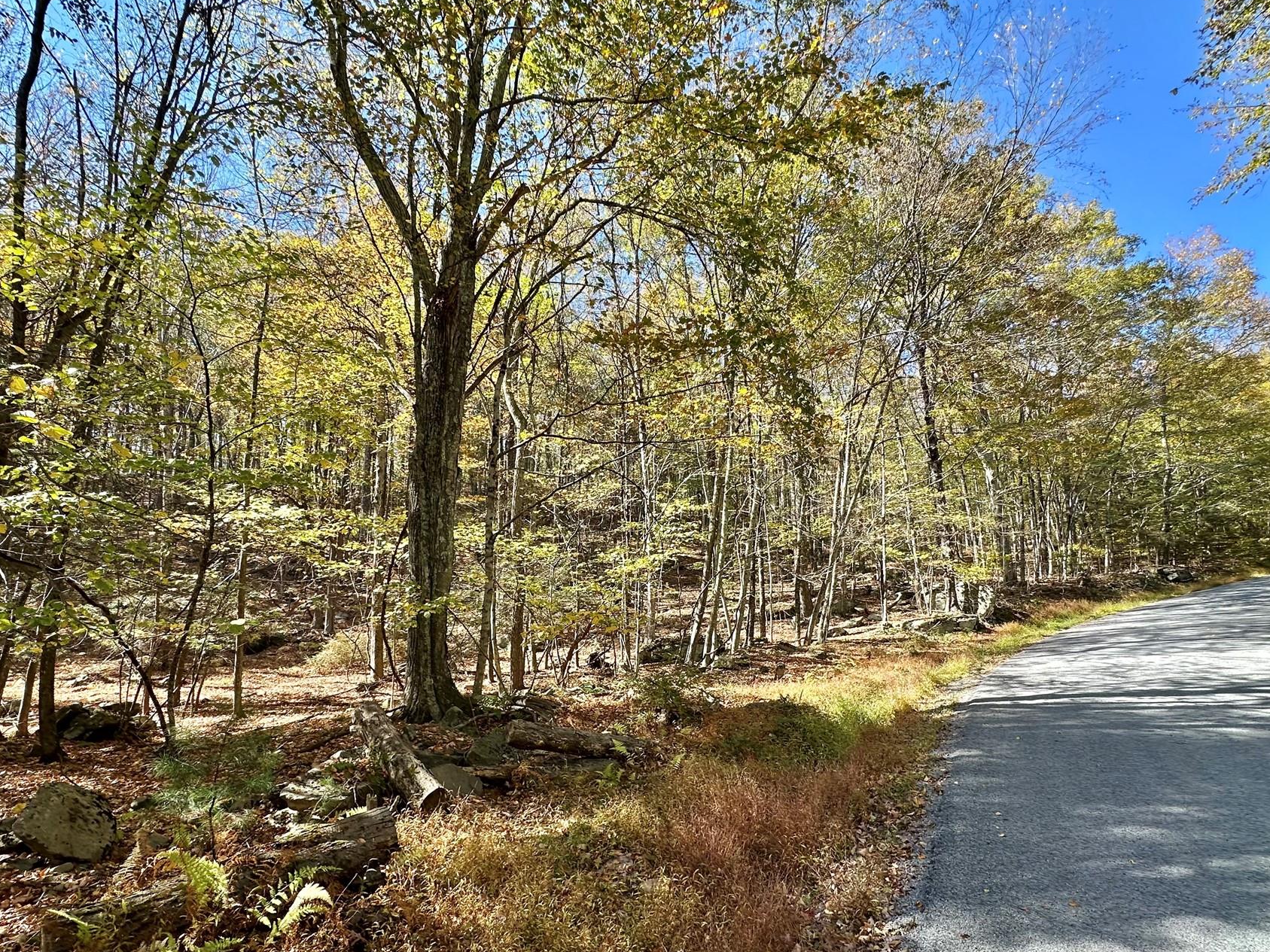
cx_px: 626
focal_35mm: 17
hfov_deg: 91.0
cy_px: 567
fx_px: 624
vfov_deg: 74.0
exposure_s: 1/211
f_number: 2.2
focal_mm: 2.22
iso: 40
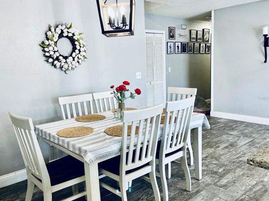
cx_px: 121
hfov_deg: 59.9
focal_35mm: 30
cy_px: 98
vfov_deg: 46.8
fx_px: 233
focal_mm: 5.1
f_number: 1.6
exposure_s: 1/60
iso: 200
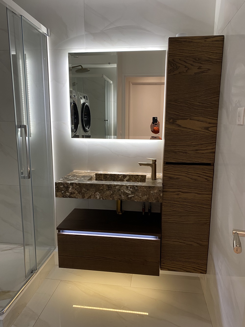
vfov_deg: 67.3
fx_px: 245
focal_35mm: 26
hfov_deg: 53.1
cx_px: 122
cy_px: 164
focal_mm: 4.25
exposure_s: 1/50
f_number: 1.8
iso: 125
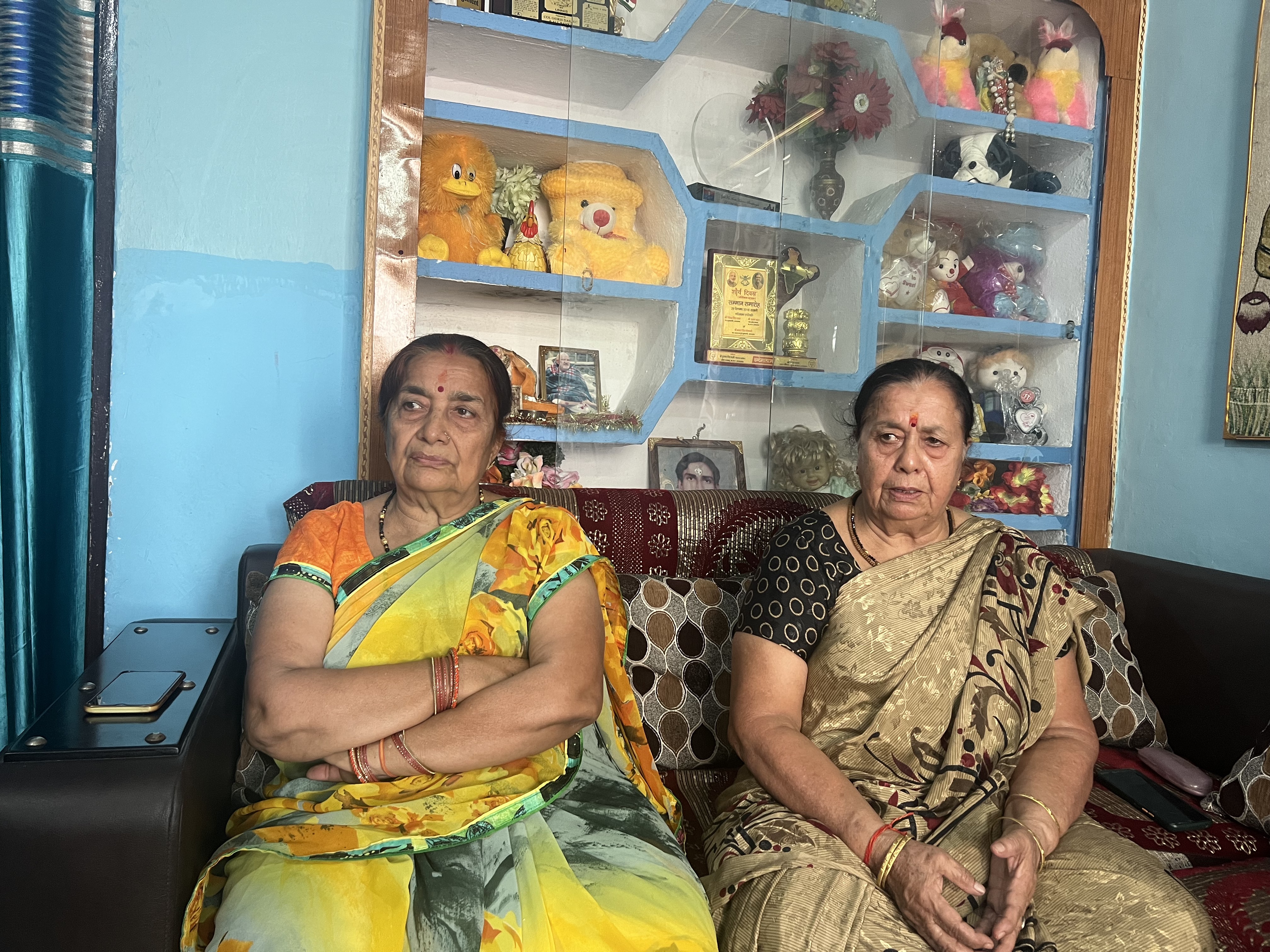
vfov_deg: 53.1
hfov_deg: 67.3
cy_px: 476
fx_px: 954
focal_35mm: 26
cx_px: 635
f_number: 1.5
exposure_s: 1/50
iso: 250
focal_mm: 5.7
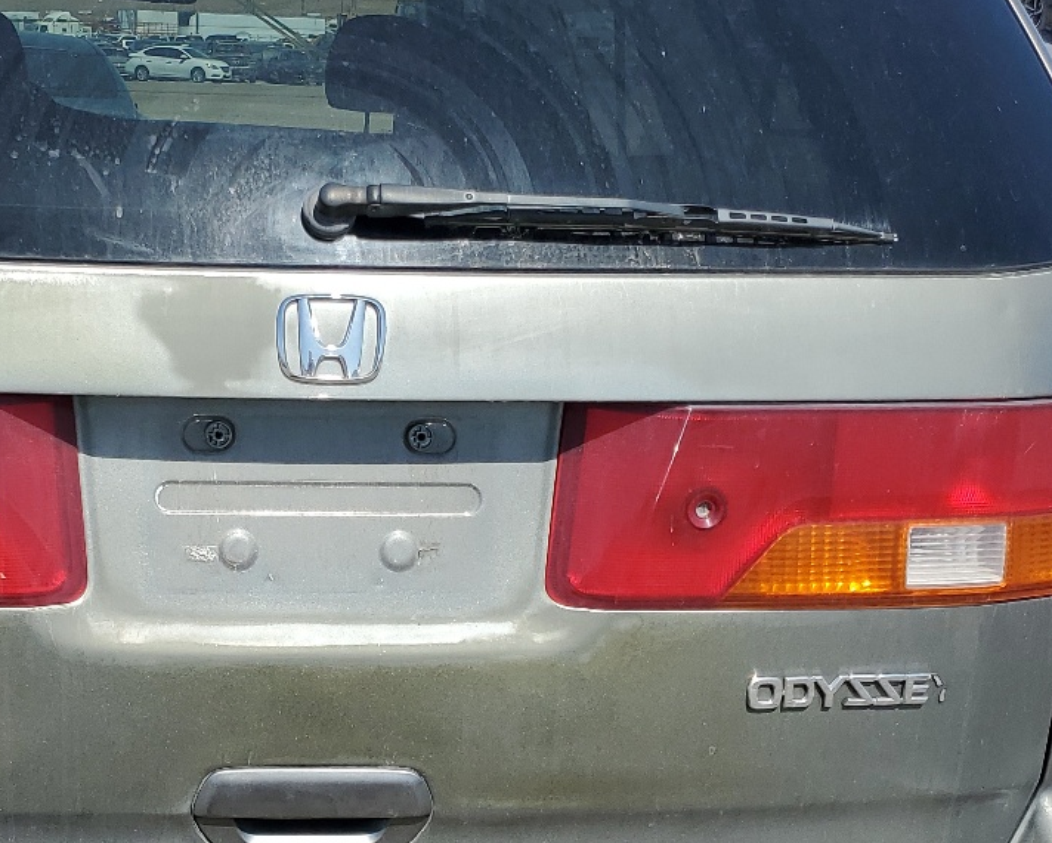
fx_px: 1775
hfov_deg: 32.3
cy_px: 476
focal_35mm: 57
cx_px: 244
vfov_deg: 26.7
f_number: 1.5
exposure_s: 1/3333
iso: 50
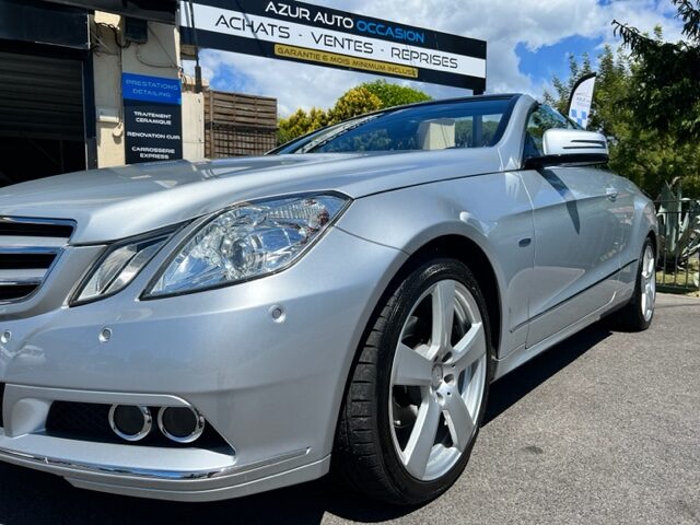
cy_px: 262
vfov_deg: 53.1
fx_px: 526
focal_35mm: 26
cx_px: 350
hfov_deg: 67.3
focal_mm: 5.7
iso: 50
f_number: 1.5
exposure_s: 1/6211
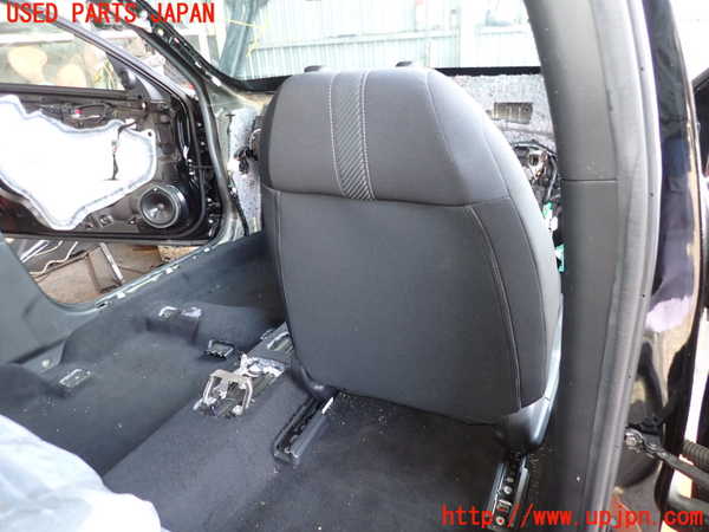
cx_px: 354
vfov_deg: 54.9
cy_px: 266
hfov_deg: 69.4
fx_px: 512
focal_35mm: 25
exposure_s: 1/40
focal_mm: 4.5
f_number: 2
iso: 200
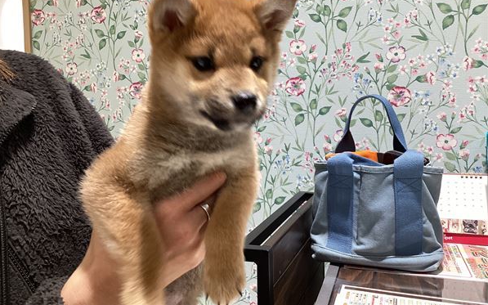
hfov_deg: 58.1
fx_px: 439
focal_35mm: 33
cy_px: 122
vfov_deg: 38.2
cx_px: 244
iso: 80
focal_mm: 3.3
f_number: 2.4
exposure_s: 1/50
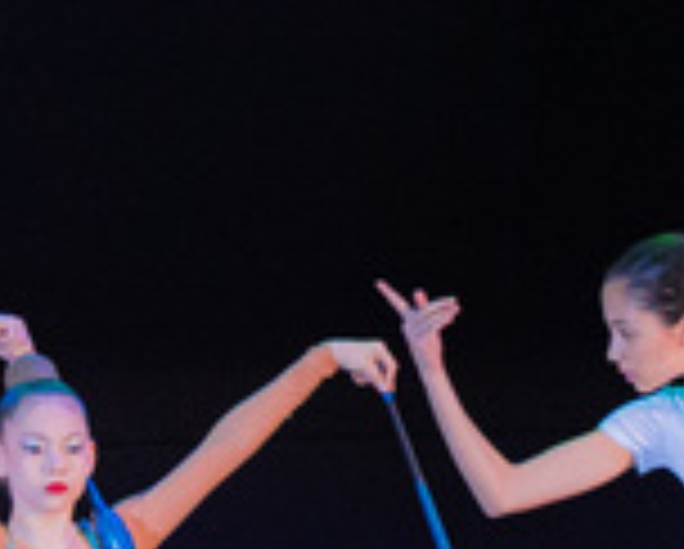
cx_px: 513
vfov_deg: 2.7
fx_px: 11817
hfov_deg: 3.3
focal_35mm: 583
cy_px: 486
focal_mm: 70
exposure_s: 1/500
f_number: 2.8
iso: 2000
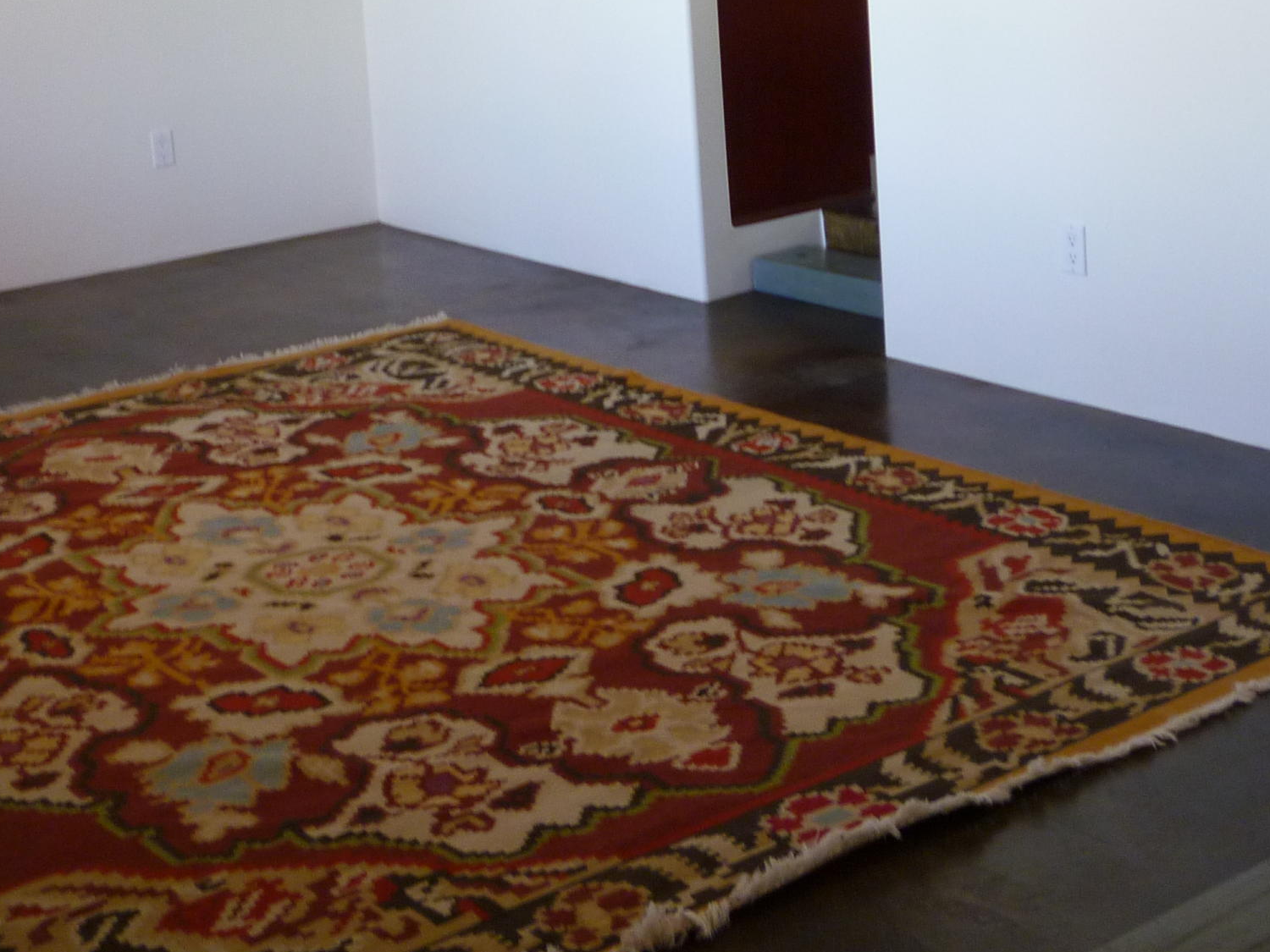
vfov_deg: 24.4
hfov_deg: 33.2
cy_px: 62
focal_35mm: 58
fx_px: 2128
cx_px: 701
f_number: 3.3
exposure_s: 1/30
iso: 160
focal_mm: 5.2
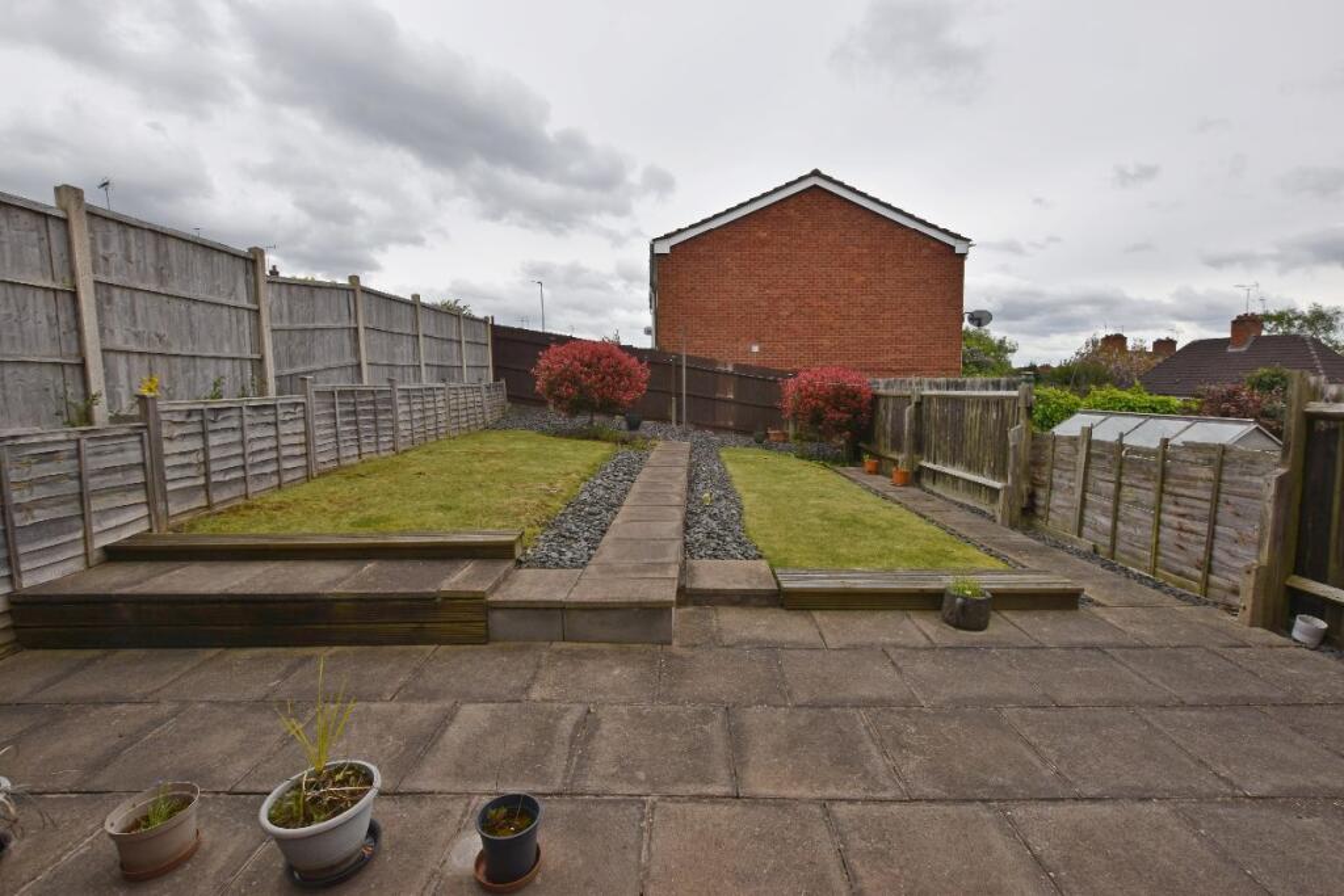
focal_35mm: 15
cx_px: 672
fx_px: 560
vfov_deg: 77.3
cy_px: 448
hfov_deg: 100.4
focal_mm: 10
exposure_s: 1/200
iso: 100
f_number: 9
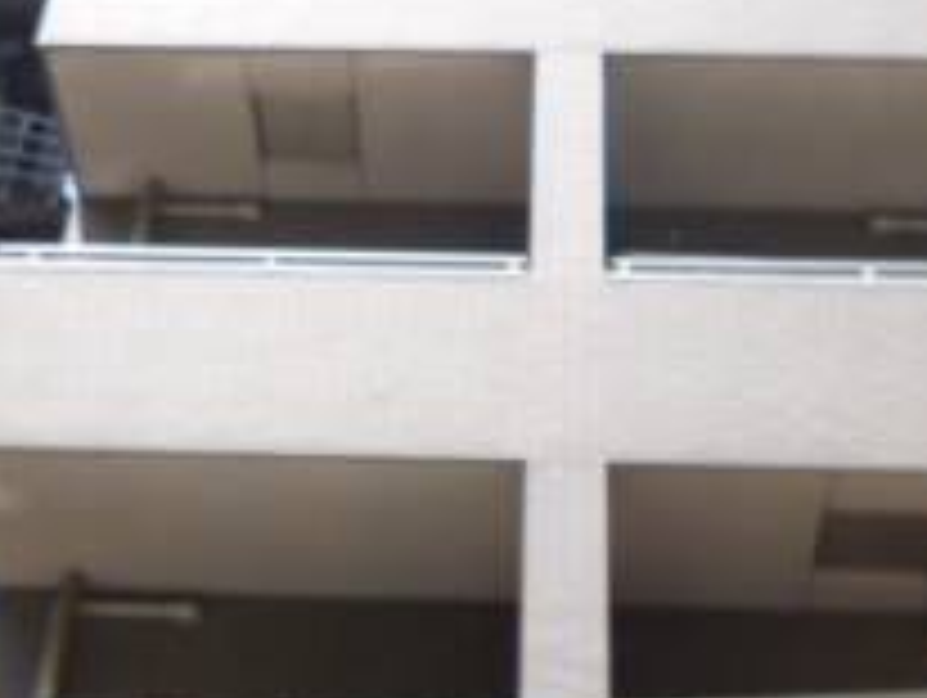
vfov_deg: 22.0
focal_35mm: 66
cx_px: 468
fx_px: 1770
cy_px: 133
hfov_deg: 29.4
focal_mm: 4.3
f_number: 2.5
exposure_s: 1/640
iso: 100
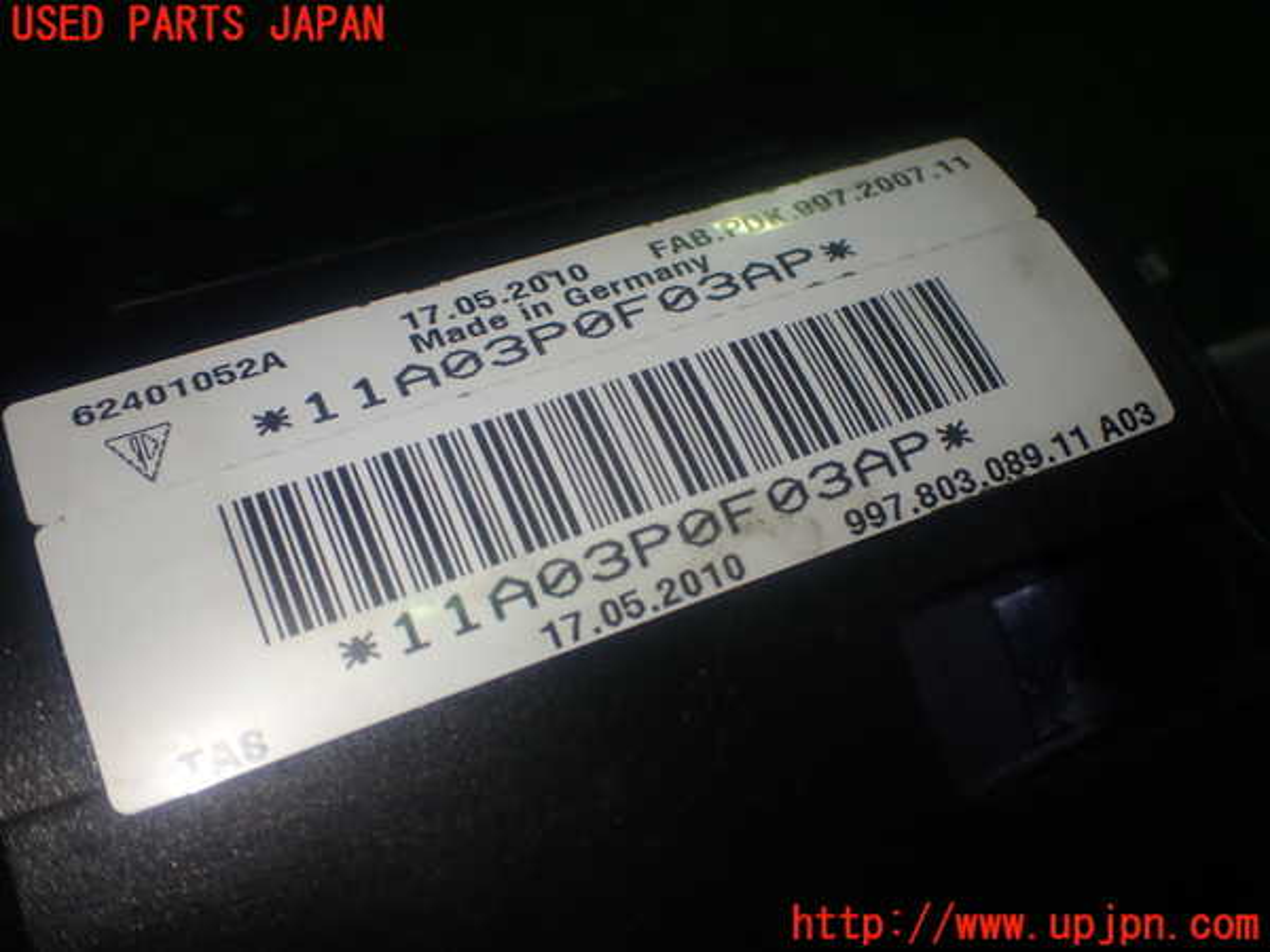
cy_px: 476
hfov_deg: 49.0
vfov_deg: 37.7
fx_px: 1394
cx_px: 635
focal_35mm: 38
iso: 100
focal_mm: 6.83
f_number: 2.7
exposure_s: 1/80
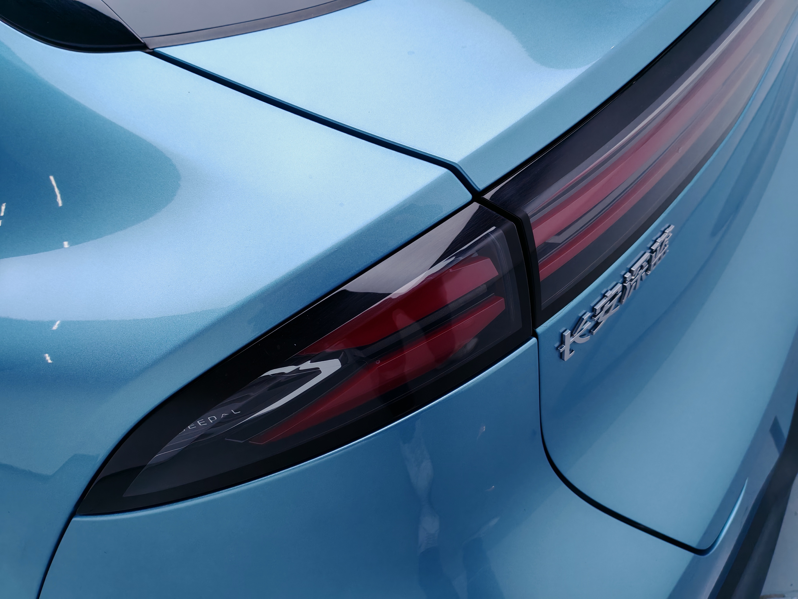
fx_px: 622
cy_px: 300
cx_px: 399
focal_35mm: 27
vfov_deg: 51.4
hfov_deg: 65.3
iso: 64
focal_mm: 5.52
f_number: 1.95
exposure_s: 1/100
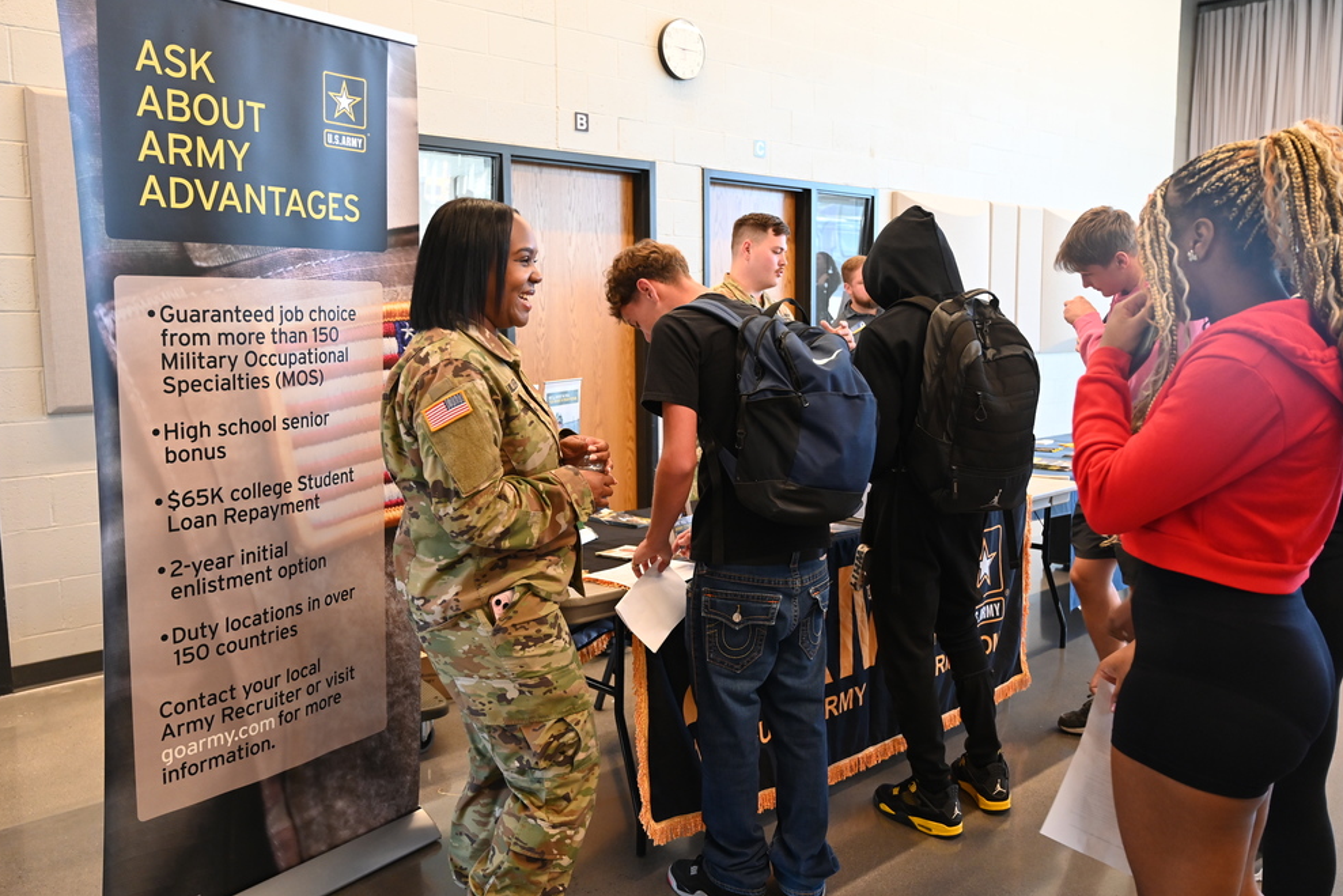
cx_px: 676
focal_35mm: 29
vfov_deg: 45.0
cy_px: 437
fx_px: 1082
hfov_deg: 63.7
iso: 2200
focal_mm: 28
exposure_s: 1/125
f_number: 4
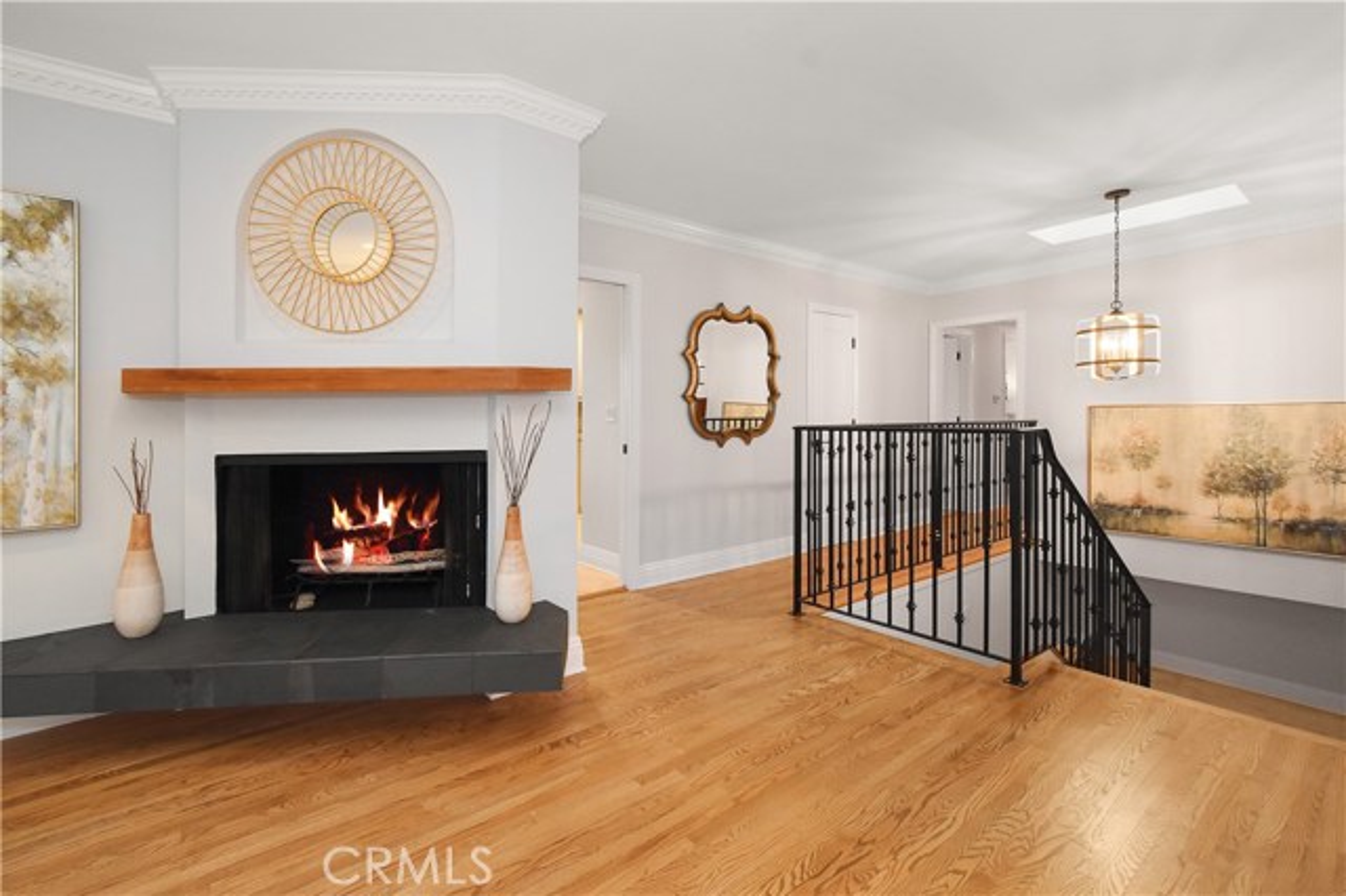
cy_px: 448
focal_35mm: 15
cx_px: 673
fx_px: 561
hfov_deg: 100.4
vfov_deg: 77.3
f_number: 8
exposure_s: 1/15
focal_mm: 10
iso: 1250
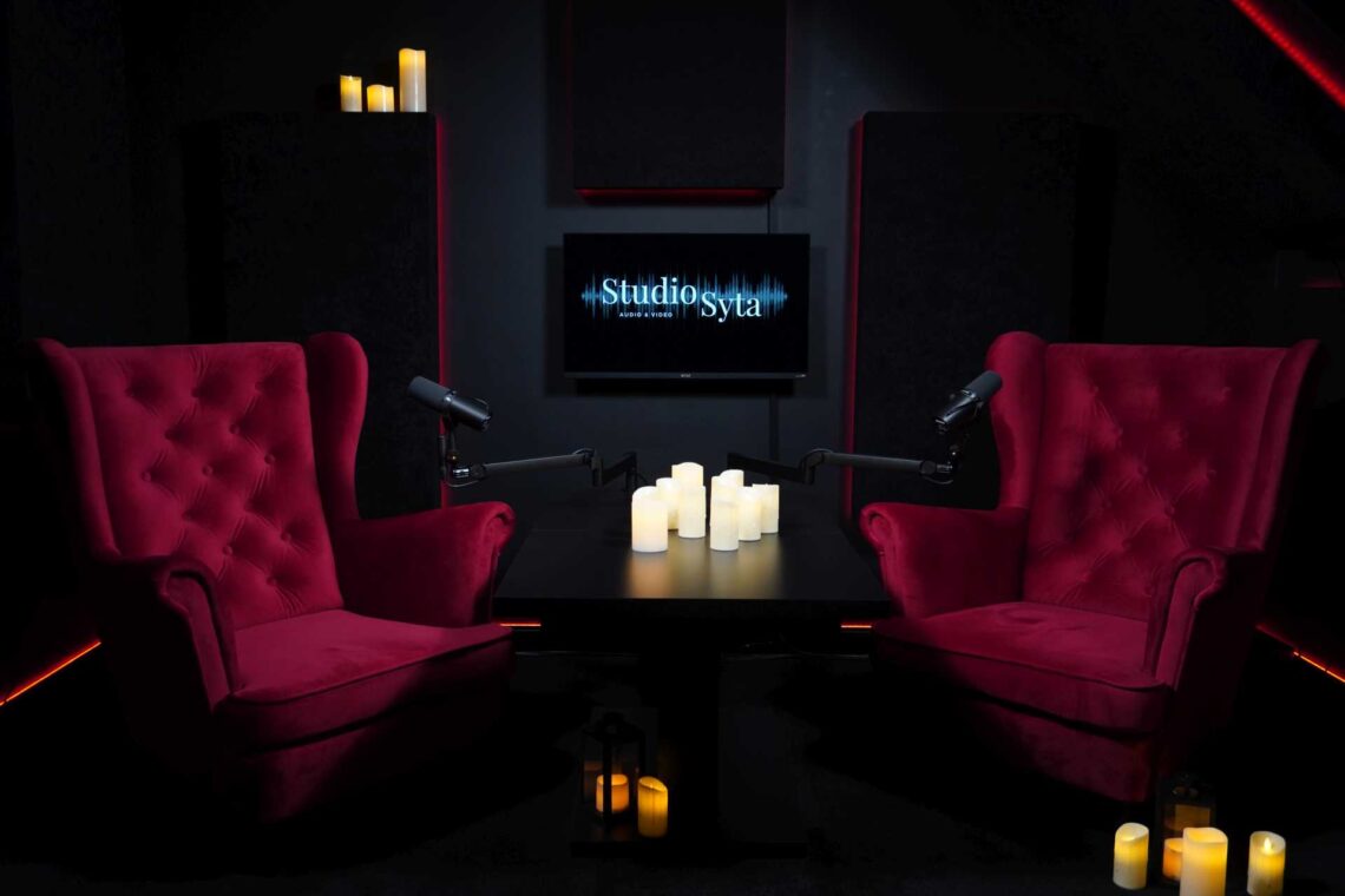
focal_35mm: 32
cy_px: 448
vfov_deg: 41.7
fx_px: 1177
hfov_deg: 59.5
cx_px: 672
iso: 500
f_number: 4
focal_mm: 21
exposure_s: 1/50
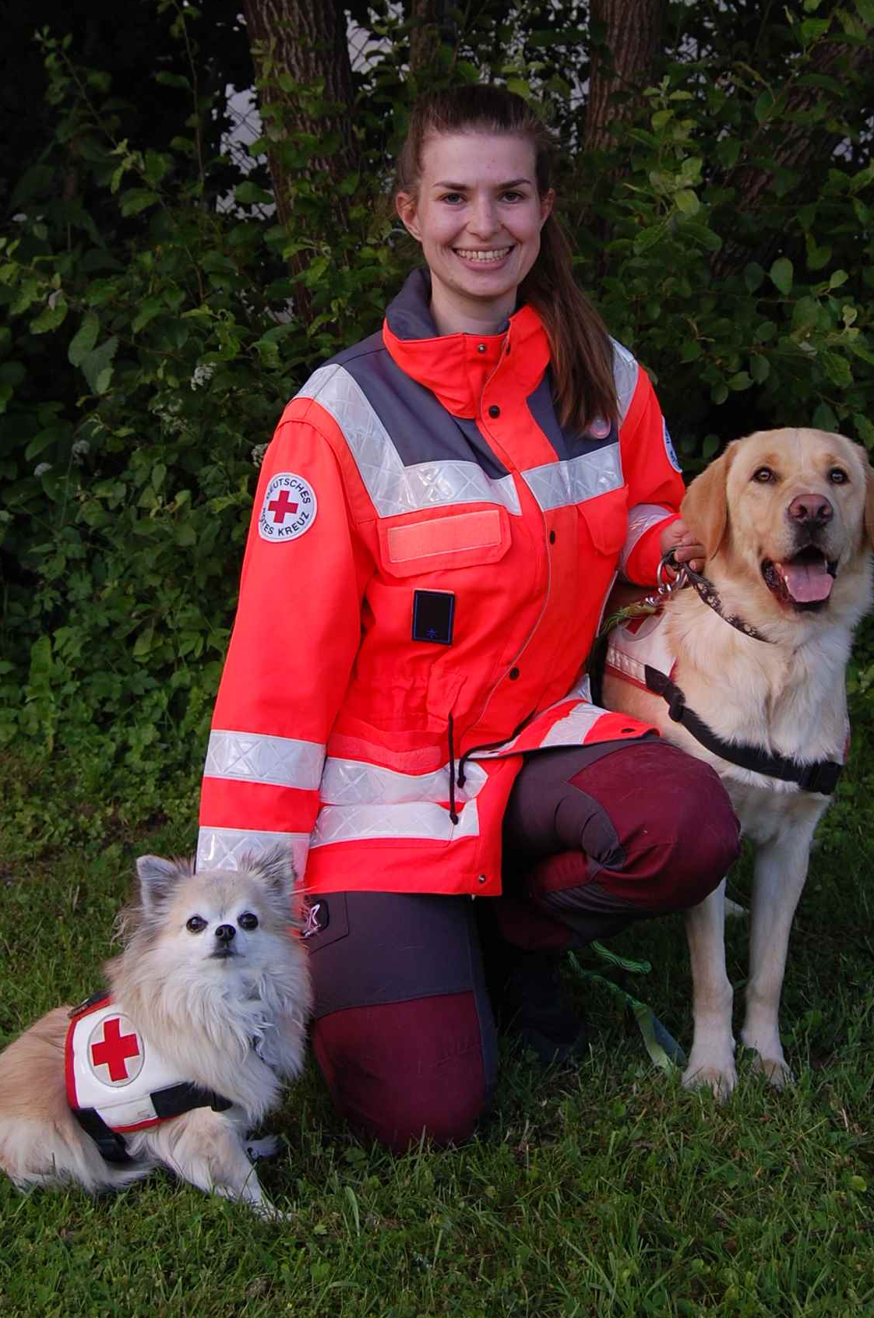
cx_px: 432
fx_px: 1901
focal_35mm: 52
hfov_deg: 25.9
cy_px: 456
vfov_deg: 37.9
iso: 250
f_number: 5.6
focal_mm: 26
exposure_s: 1/125
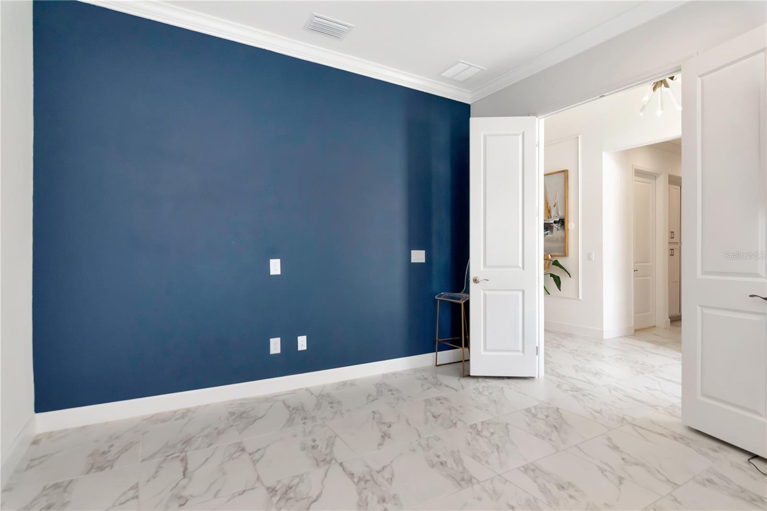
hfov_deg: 90.0
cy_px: 256
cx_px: 384
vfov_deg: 67.4
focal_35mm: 18
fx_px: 383
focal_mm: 12
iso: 800
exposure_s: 1/100
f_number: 5.6
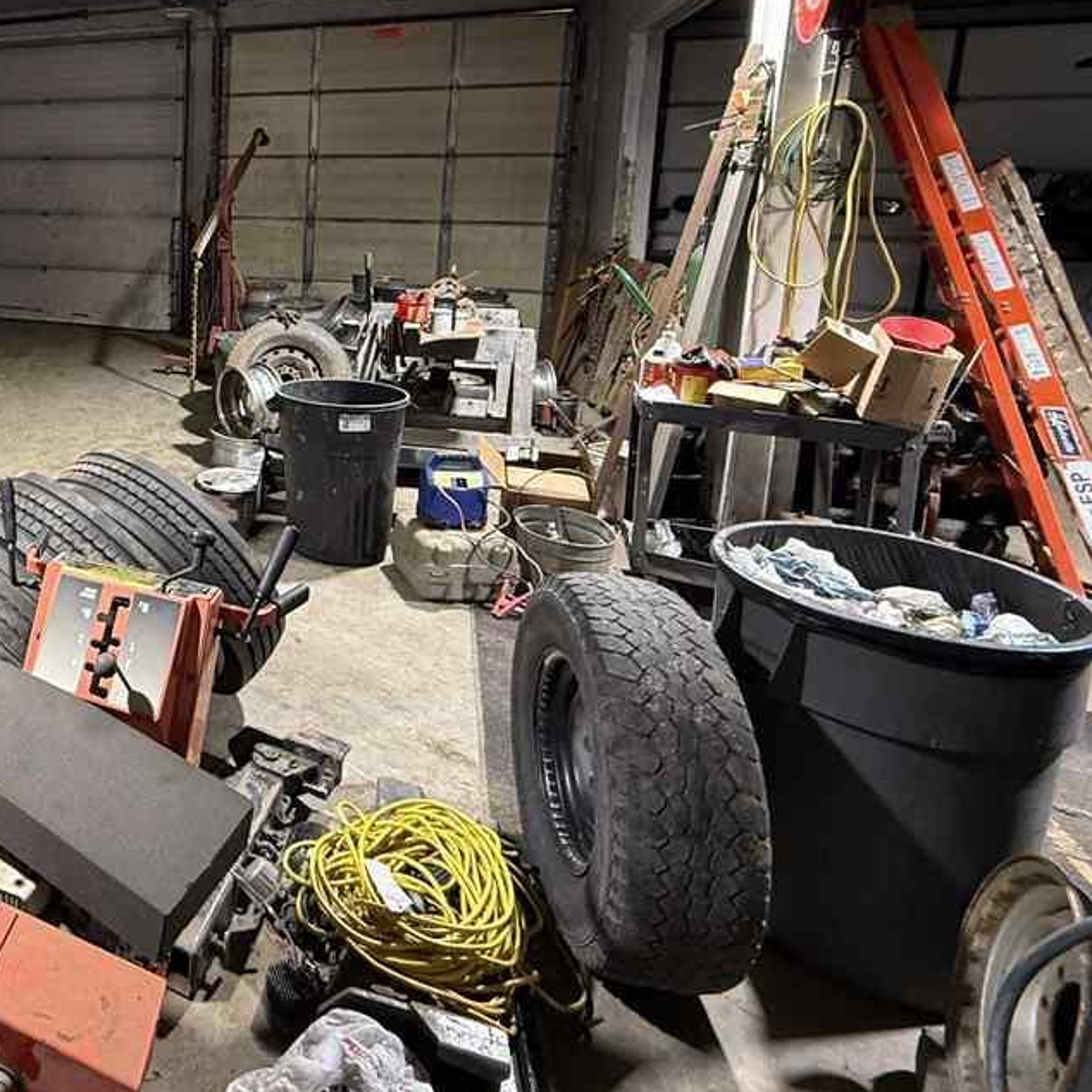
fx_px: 892
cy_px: 312
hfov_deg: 52.5
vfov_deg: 60.4
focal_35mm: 25
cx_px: 47
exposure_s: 1/60
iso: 400
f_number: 2.2
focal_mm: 2.22
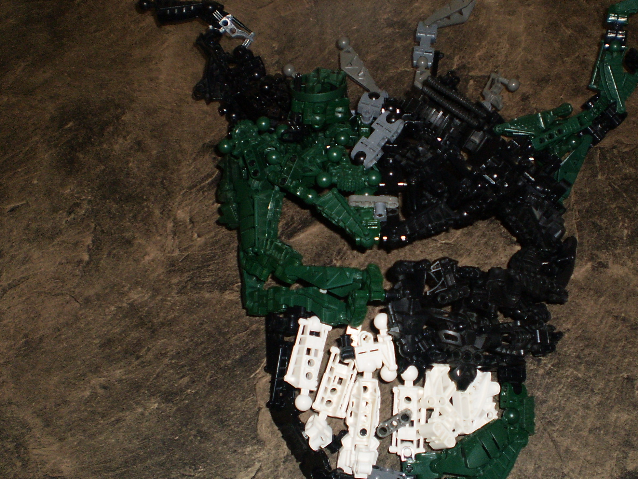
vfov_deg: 30.9
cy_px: 232
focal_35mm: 47
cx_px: 377
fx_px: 866
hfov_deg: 40.3
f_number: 3.1
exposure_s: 1/30
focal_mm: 6.3
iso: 125
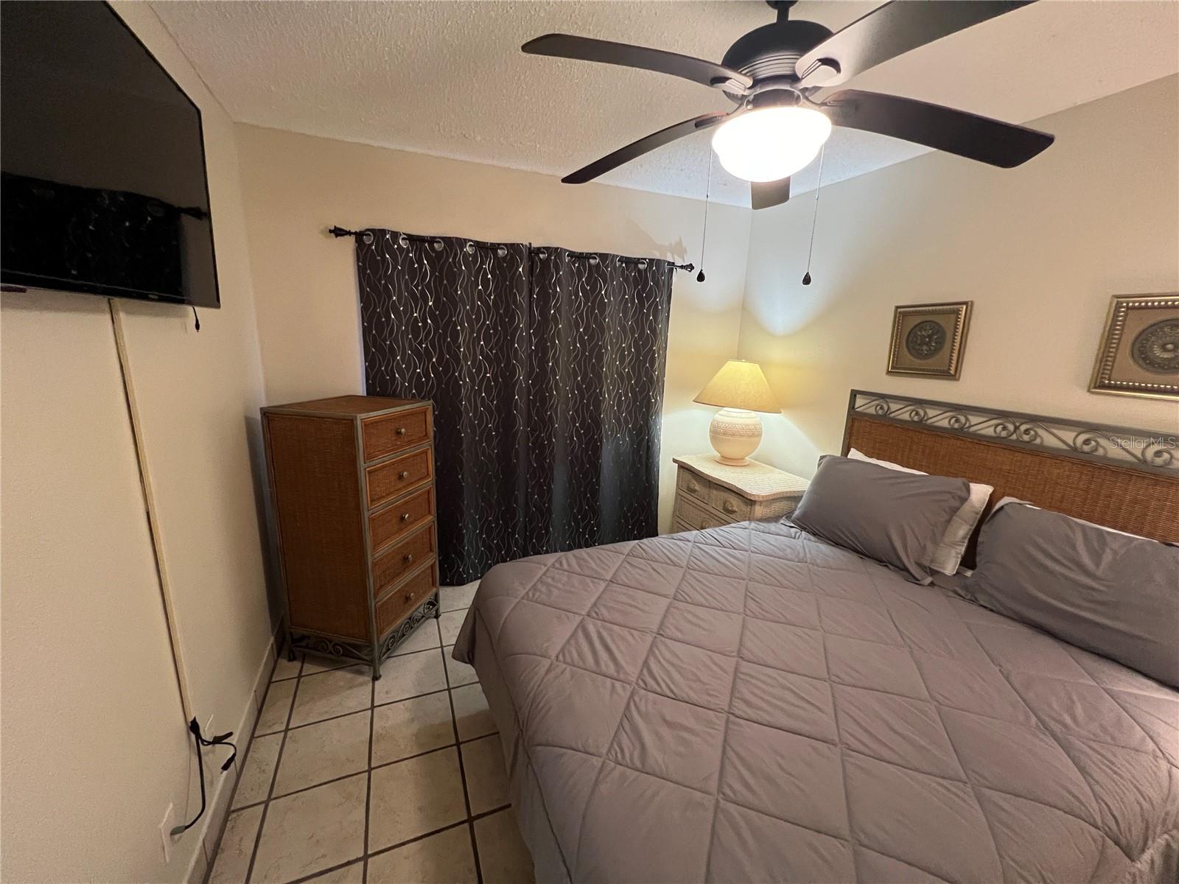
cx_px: 590
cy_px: 442
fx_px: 443
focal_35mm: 13
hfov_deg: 106.2
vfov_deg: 89.9
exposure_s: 1/60
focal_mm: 1.57
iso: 640
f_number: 1.8
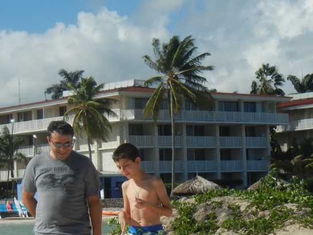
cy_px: 146
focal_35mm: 128
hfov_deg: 15.4
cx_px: 120
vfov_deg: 11.6
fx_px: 1157
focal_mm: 12.2
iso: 160
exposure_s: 1/504
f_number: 8.2
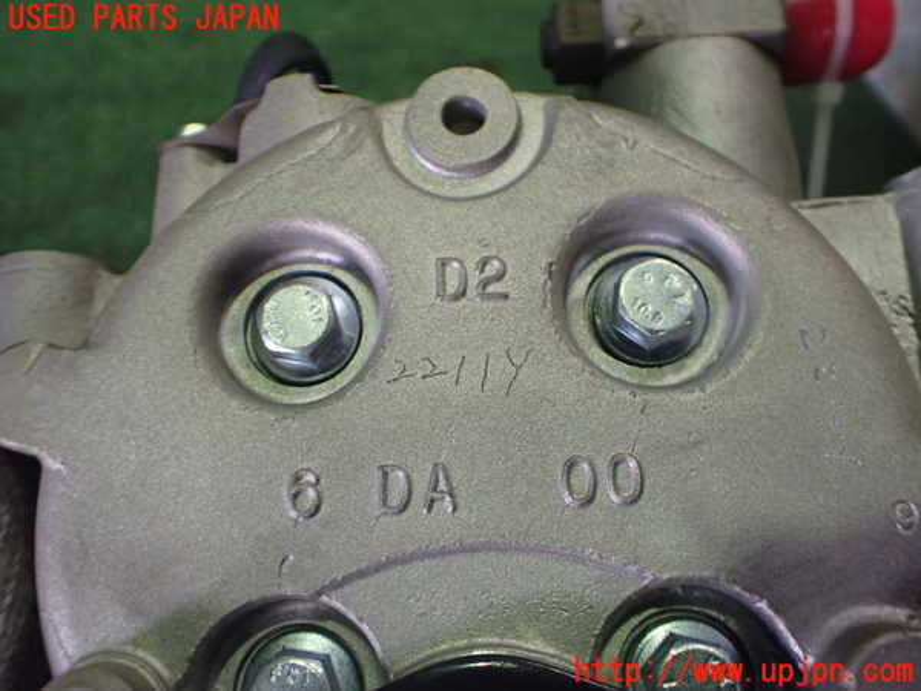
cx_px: 460
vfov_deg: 46.8
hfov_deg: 60.0
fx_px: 798
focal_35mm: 30
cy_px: 346
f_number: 2.3
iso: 500
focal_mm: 5.4
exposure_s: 1/125
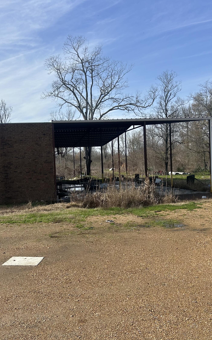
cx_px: 79
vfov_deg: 52.7
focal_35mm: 37
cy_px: 169
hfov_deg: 34.3
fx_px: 342
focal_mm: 5.7
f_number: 1.5
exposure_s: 1/3968
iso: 50
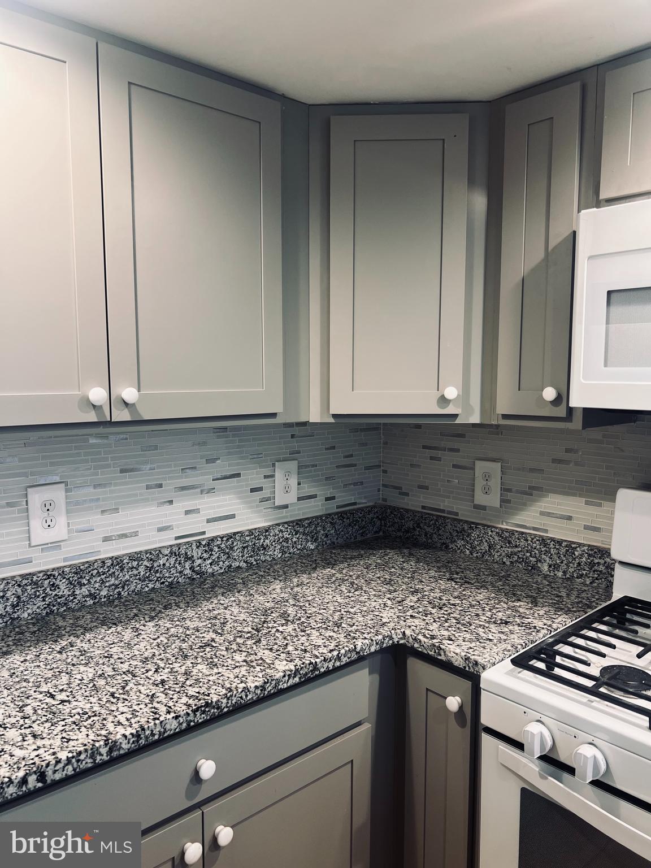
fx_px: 652
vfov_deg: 67.3
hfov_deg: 53.1
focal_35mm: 26
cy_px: 434
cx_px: 326
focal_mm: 5.7
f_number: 1.5
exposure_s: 1/60
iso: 64
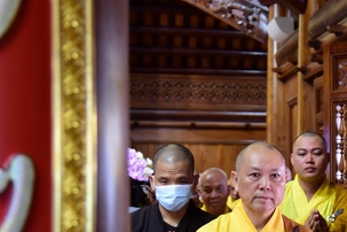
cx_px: 341
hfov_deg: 19.3
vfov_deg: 13.2
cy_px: 173
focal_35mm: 103
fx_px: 993
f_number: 4
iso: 1000
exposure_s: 1/60
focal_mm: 48
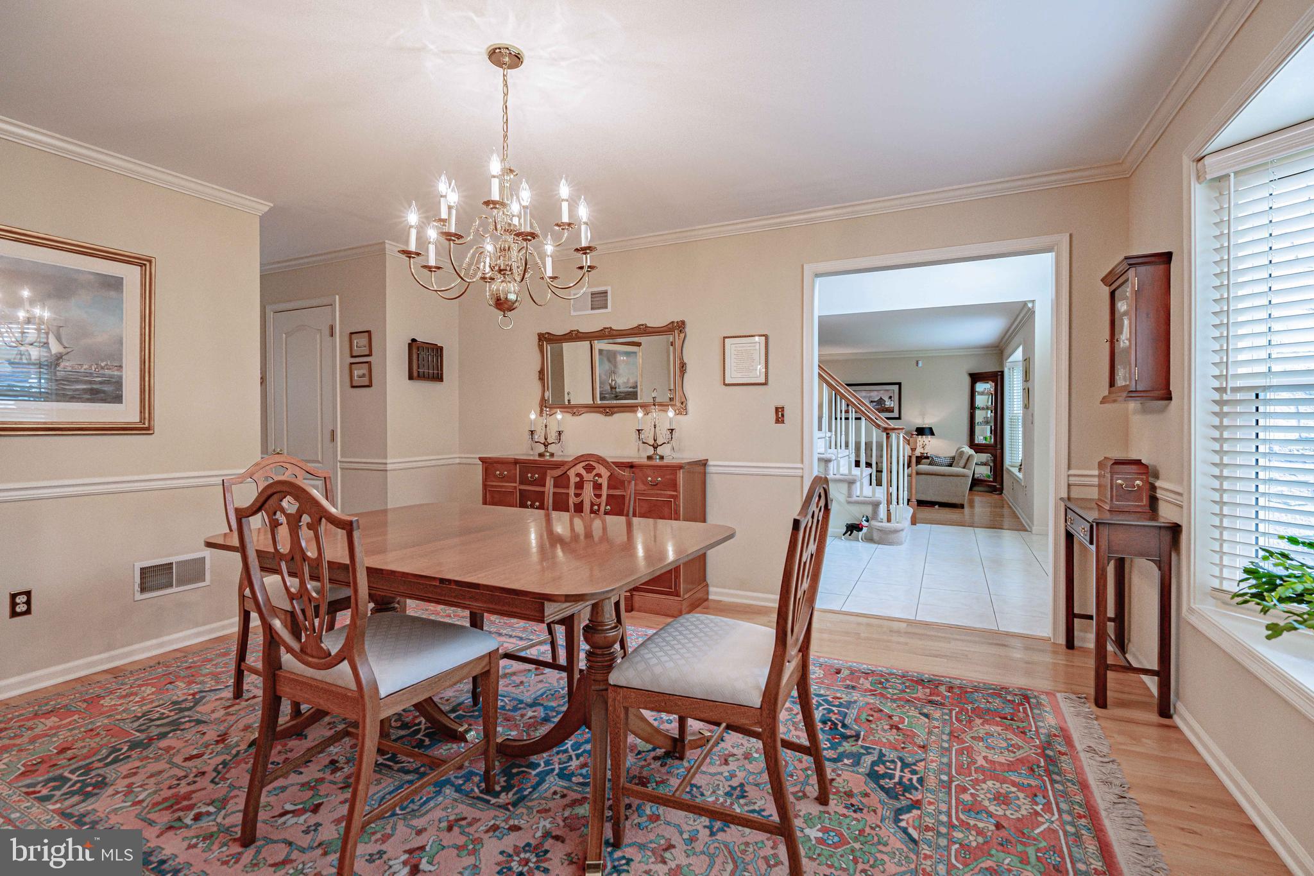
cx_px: 657
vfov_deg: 73.7
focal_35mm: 16
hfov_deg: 96.7
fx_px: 584
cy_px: 438
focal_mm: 16
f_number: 5
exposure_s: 1/640
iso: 800
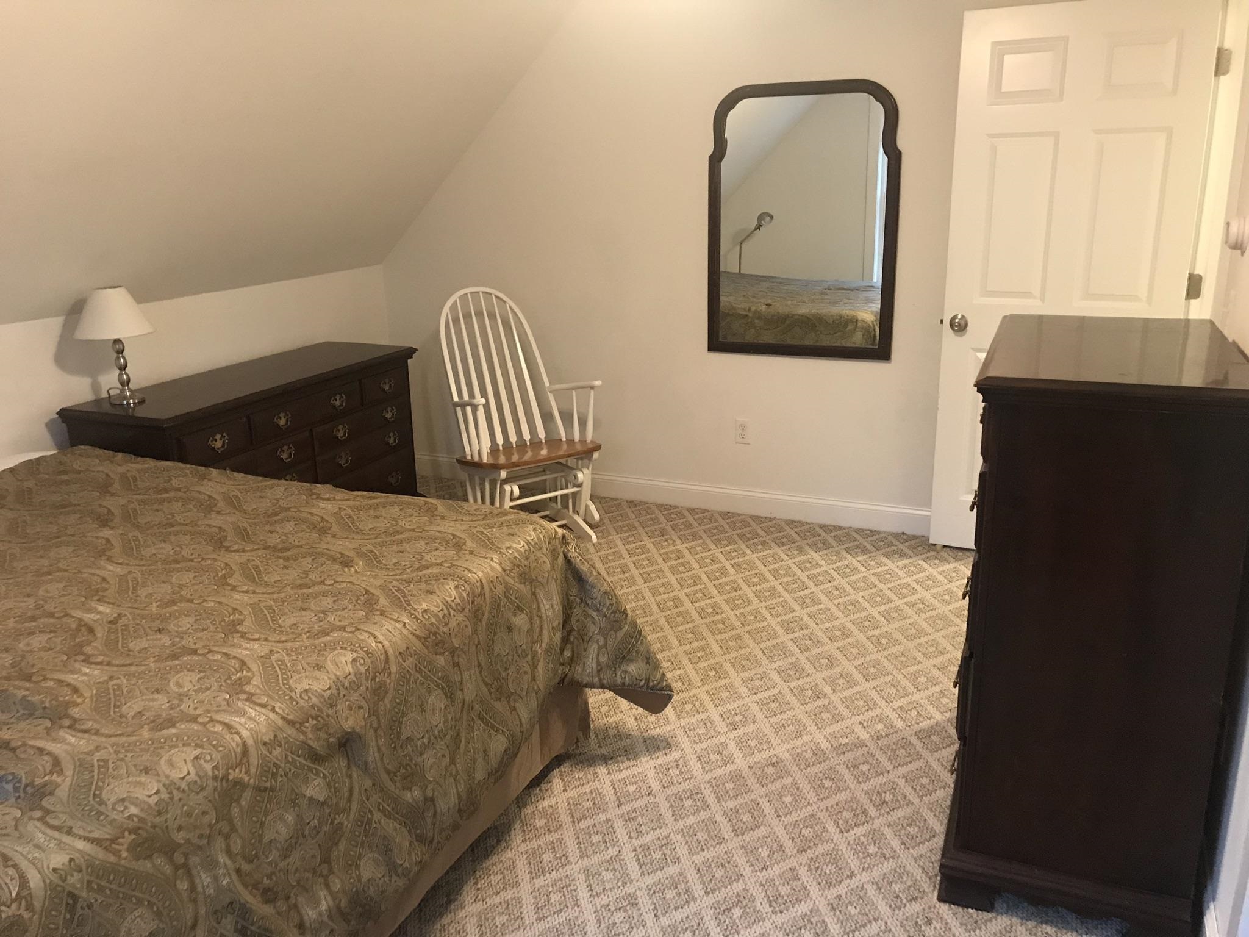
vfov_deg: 49.7
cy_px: 468
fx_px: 1010
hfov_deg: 63.4
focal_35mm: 28
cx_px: 624
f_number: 1.8
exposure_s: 1/12
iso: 100
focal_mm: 3.99
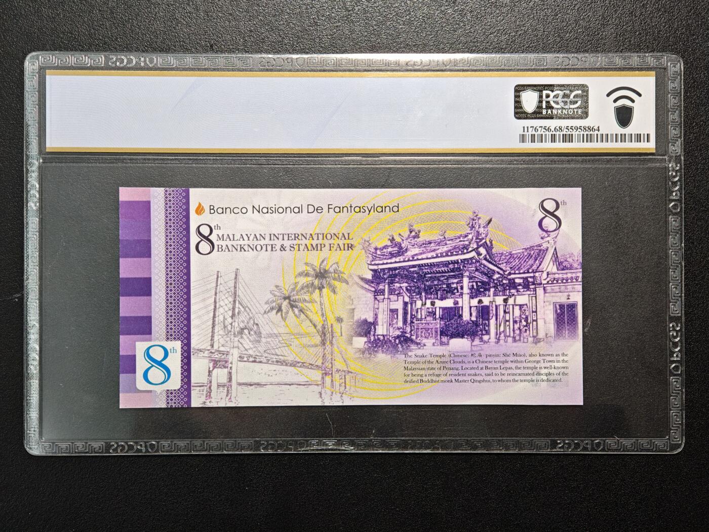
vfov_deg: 24.4
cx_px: 354
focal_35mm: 60
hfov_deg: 32.2
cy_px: 266
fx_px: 1229
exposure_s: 1/95.3
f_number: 2
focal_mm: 9
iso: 800
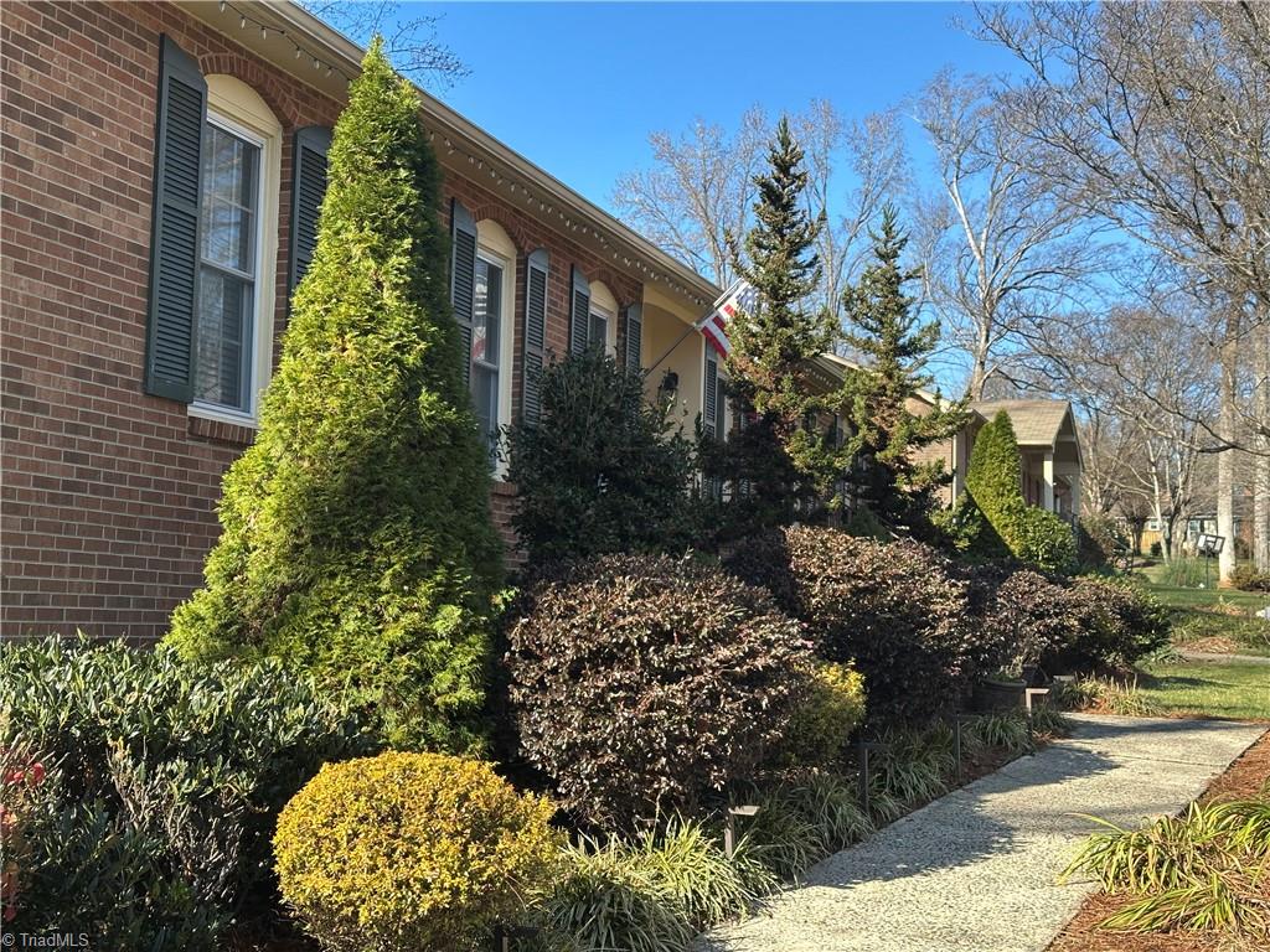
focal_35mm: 48
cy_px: 476
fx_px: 1761
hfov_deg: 39.7
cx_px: 635
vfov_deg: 30.3
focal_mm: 6.86
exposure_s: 1/1145
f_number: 1.78
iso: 64
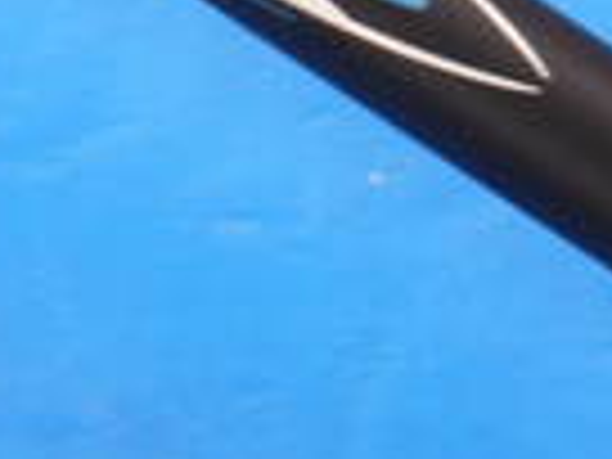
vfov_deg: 3.8
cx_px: 81
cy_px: -306
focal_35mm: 394
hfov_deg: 5.0
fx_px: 6966
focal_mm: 42
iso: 640
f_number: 5.6
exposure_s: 1/80
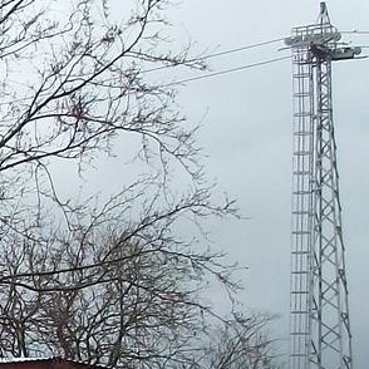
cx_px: -373
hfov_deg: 10.4
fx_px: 1857
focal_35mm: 154
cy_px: 374
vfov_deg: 11.2
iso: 80
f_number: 2.9
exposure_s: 1/200
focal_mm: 5.7
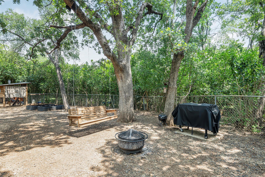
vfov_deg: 67.4
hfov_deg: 90.0
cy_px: 88
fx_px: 132
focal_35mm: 18
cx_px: 132
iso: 250
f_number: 11
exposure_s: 1/40
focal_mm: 18
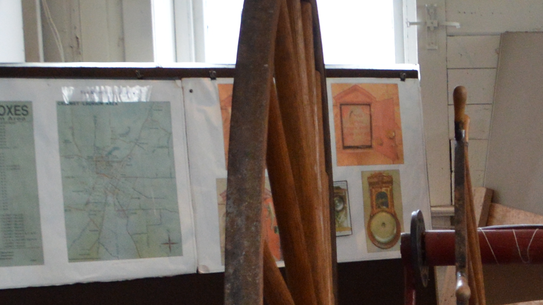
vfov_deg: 9.9
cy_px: 404
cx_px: 771
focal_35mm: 120
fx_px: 1728
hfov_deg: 16.5
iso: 800
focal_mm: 18
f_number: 3.5
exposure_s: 1/125
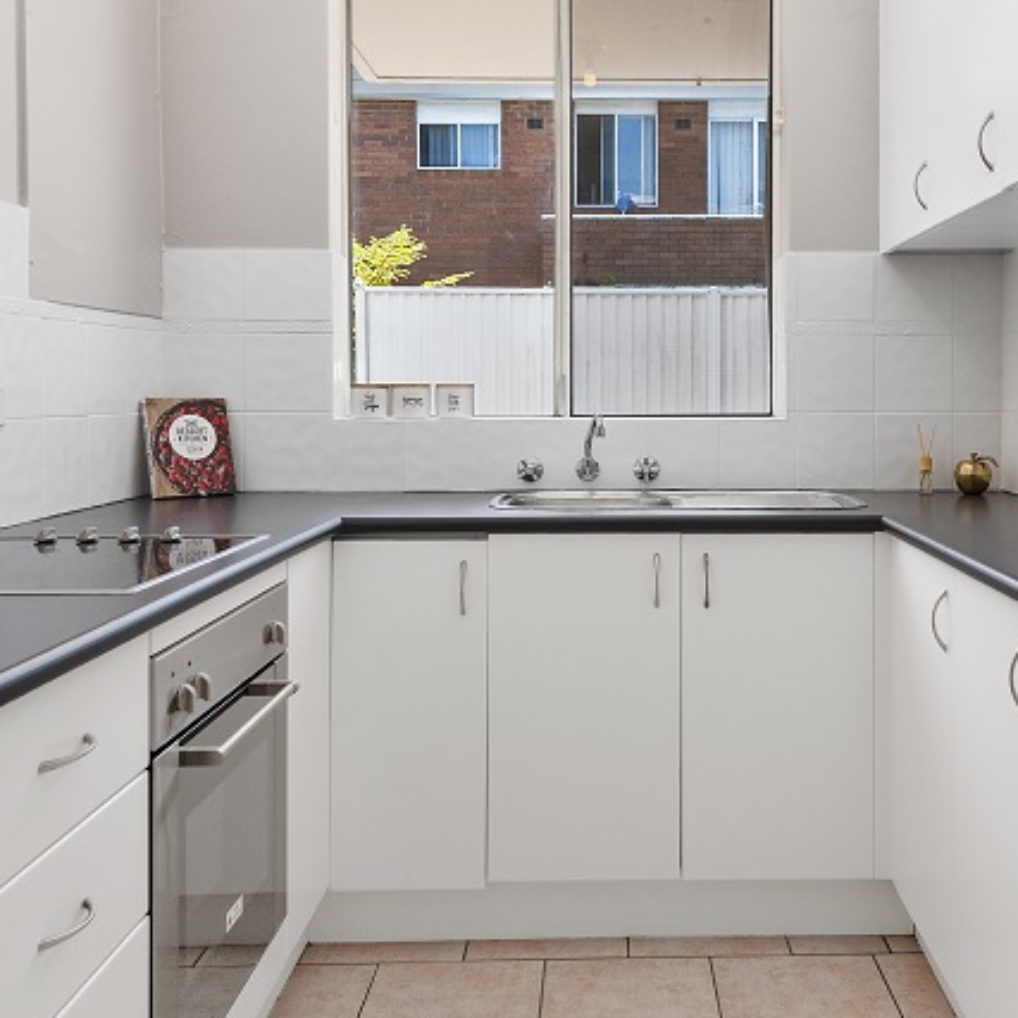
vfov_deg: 47.1
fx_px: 1165
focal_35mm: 35
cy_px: 439
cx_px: 625
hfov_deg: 46.9
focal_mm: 22
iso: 500
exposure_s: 1/60
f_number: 9
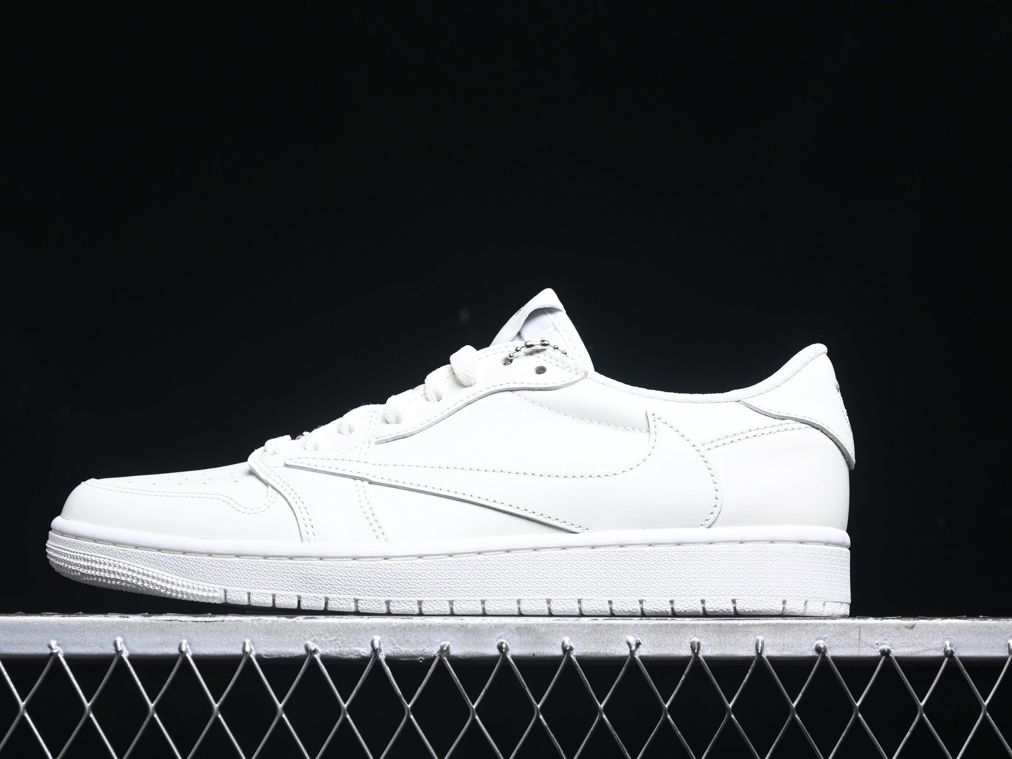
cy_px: 379
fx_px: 2397
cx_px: 463
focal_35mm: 82
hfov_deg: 23.8
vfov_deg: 18.0
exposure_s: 1/60
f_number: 6.3
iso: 160
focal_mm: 50
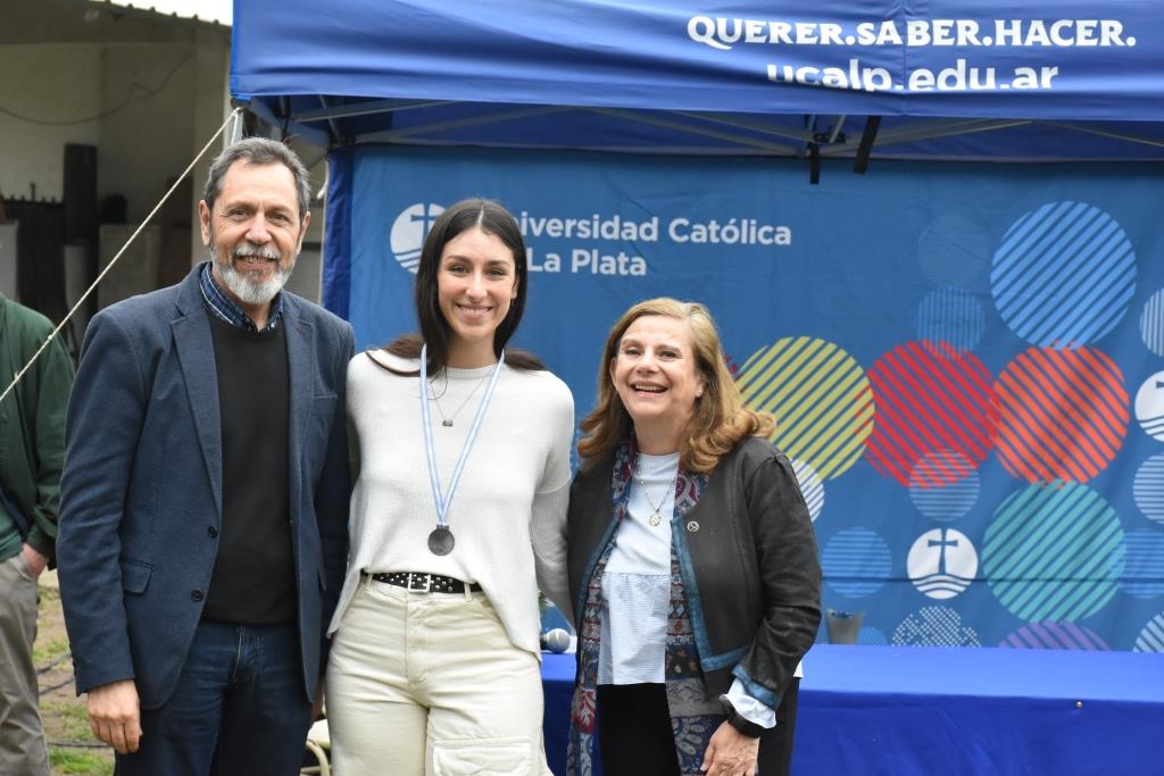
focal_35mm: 93
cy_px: 388
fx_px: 3007
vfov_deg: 14.7
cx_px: 582
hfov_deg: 21.9
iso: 2000
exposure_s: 1/250
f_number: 8
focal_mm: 62
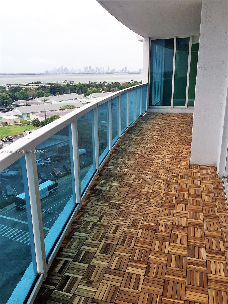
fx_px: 255
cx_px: 114
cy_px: 152
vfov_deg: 61.7
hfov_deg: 48.2
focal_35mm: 29
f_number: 2.2
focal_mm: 4.15
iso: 32
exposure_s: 1/719
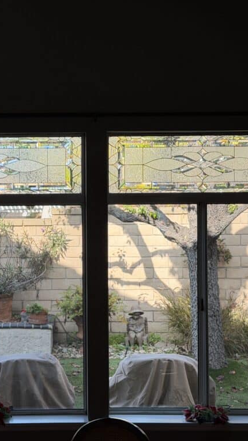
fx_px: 819
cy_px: 220
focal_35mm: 70
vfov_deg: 30.2
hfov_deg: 17.1
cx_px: 58
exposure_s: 1/762
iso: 80
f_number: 1.78
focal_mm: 6.76
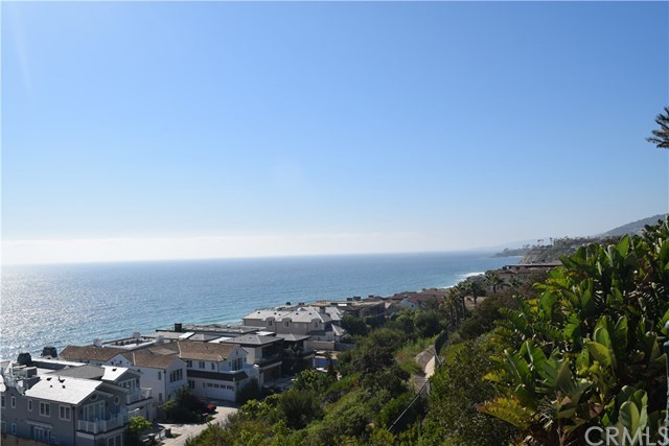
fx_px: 558
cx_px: 334
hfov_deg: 61.9
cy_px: 223
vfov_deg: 43.6
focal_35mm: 30
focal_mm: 20
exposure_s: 1/400
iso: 200
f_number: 10
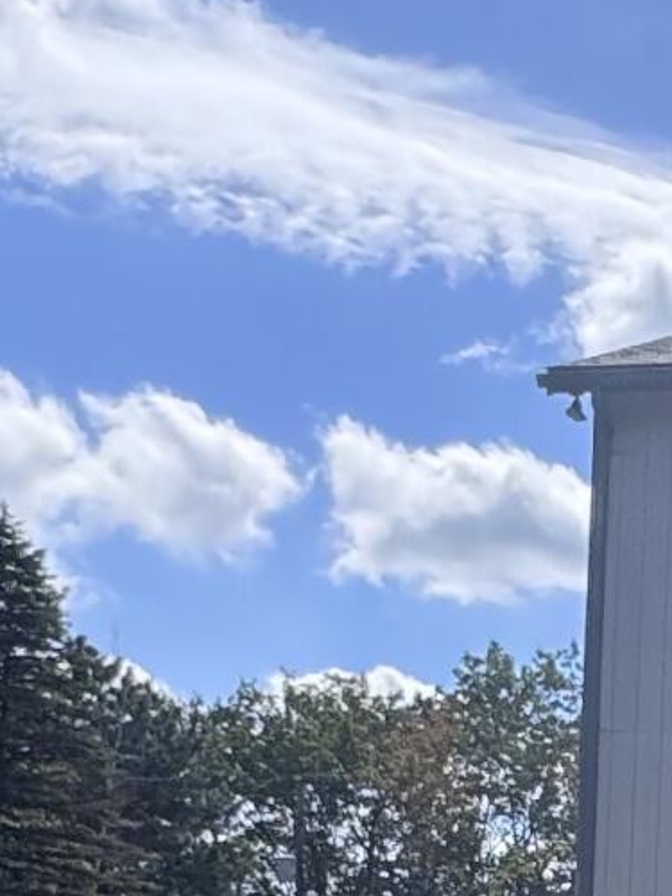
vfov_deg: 21.8
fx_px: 2174
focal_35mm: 84
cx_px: 593
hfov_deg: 17.3
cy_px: 1029
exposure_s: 1/1449
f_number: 2.2
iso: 50
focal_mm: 2.22
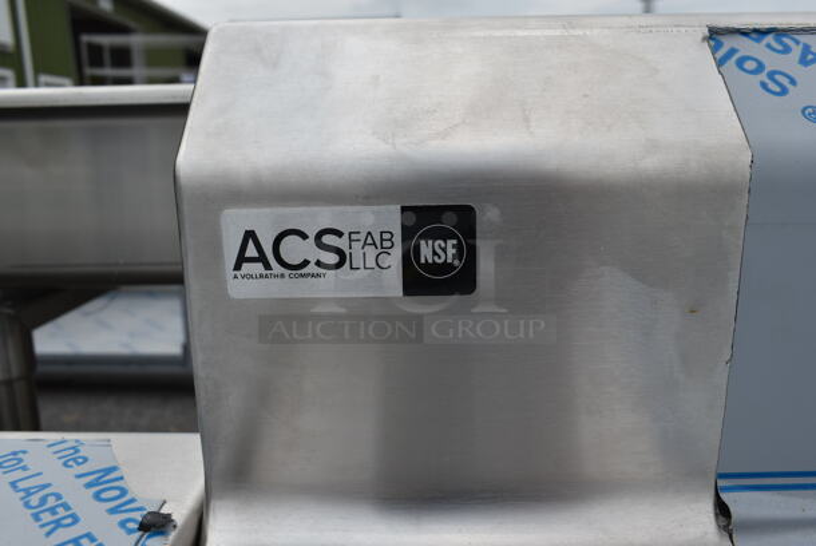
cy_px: 273
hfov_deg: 61.9
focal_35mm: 30
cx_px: 408
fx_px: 681
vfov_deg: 43.7
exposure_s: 1/320
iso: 100
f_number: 9
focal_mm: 20
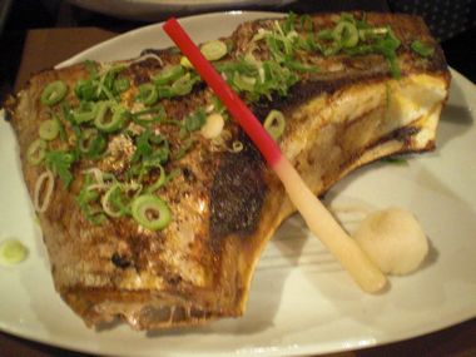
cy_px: 178
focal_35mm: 38
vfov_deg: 37.7
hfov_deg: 49.0
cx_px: 238
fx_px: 523
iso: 800
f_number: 3.1
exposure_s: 1/15
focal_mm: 6.3
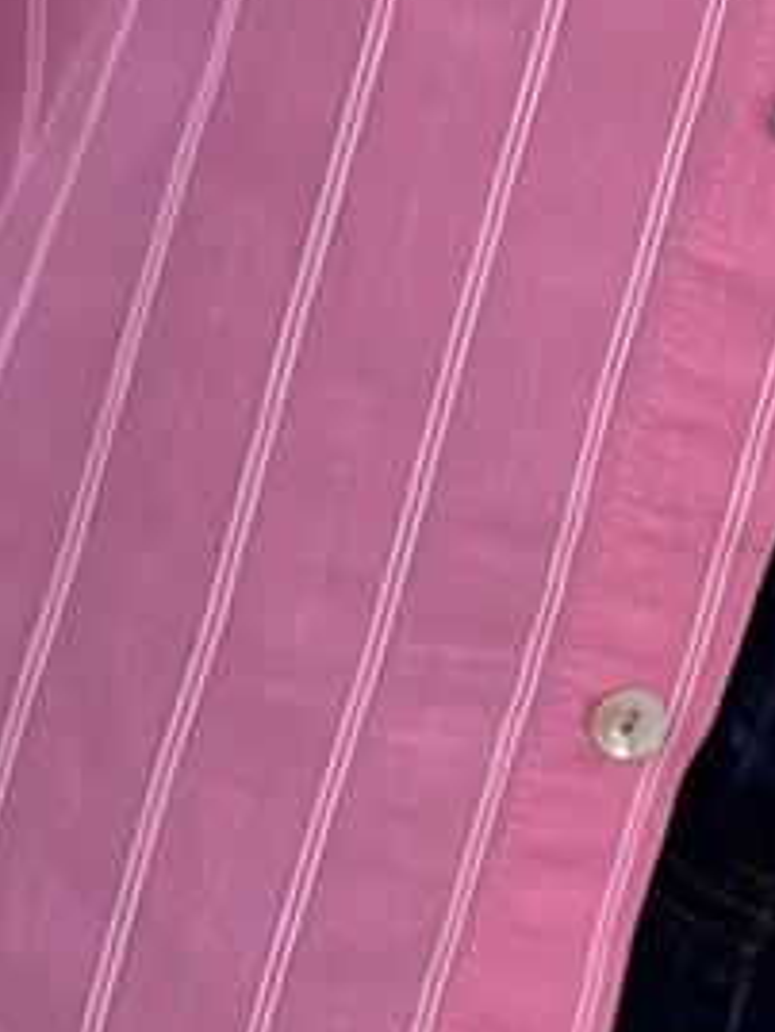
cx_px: 1186
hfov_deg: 5.2
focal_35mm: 285
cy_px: -31
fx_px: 8501
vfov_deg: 6.9
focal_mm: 6.86
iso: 80
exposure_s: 1/141
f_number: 1.78
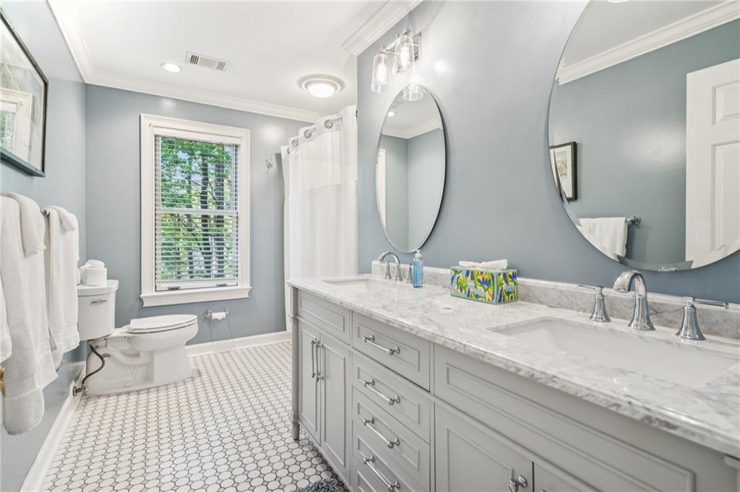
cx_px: 370
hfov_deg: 96.8
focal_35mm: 16
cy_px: 246
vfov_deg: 73.7
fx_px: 329
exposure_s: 1/25
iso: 400
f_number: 5.6
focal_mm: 16
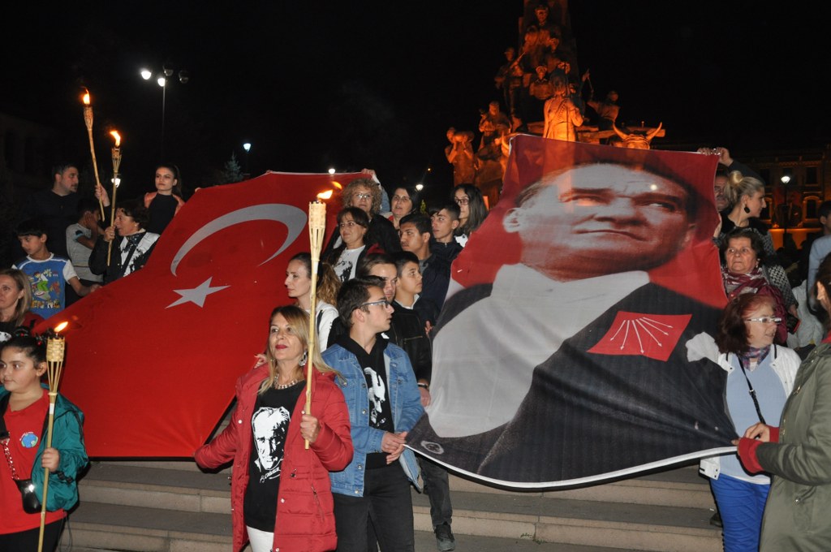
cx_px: 416
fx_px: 761
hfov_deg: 57.3
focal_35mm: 33
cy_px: 276
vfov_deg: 39.9
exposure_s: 1/60
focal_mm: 22
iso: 800
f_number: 3.8
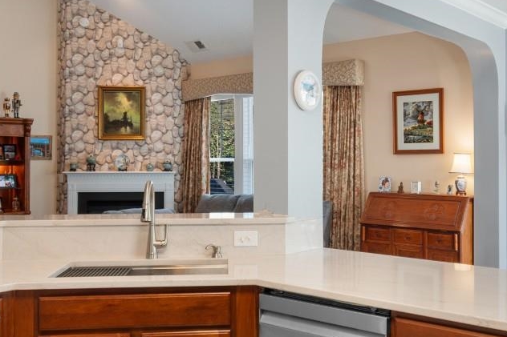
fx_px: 577
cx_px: 283
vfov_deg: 32.6
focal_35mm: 41
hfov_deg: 47.3
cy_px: 146
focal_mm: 11
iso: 100
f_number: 4.8
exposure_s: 1/25
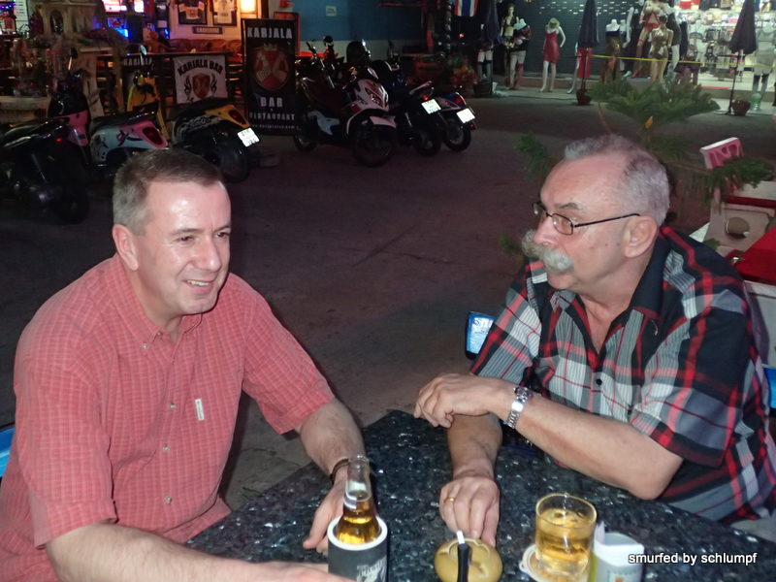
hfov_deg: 52.6
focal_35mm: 35
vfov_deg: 40.7
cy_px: 291
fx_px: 785
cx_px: 388
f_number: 2.6
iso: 800
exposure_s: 1/30
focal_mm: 6.42
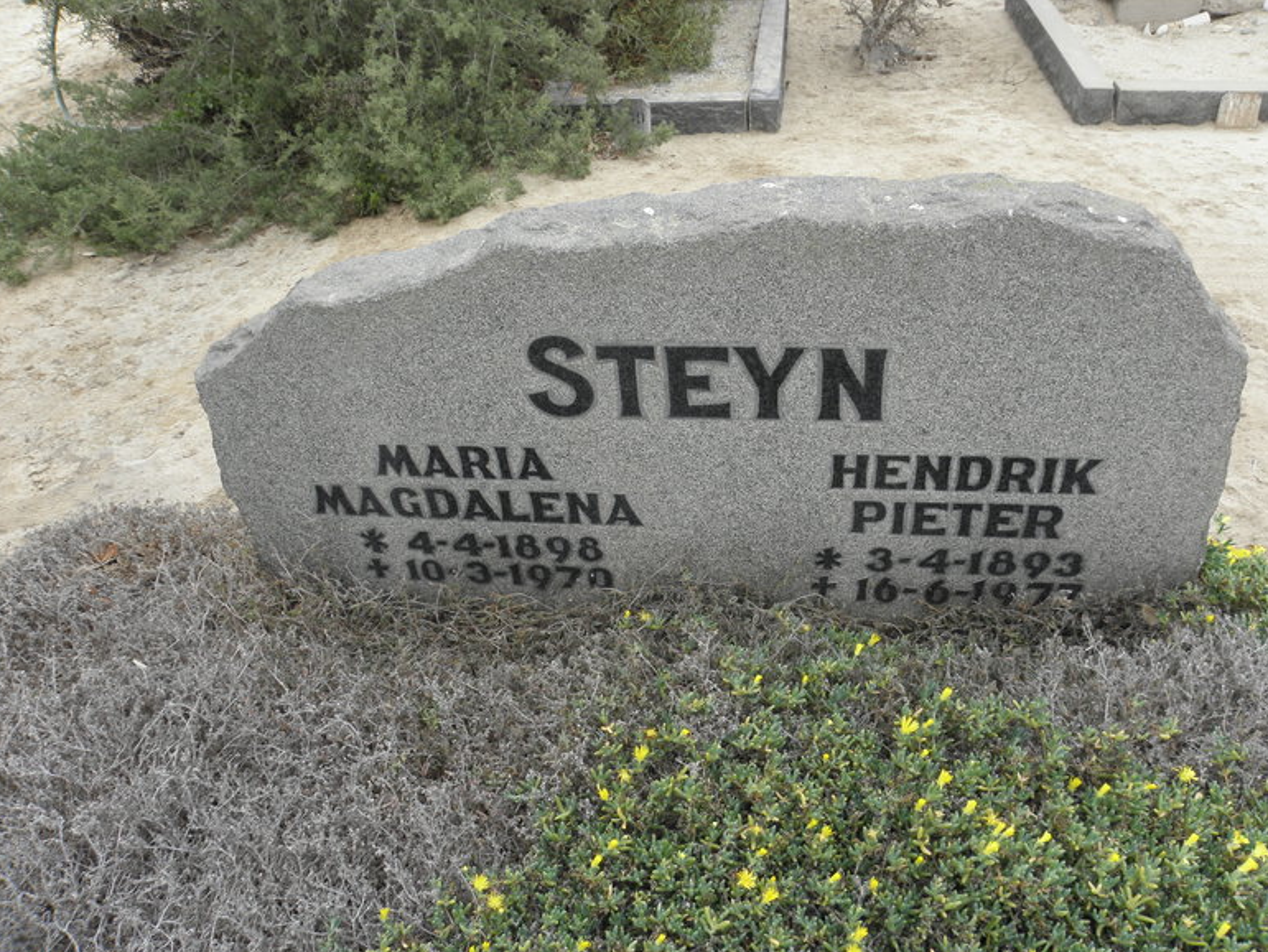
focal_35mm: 27
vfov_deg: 51.4
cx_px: 644
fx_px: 989
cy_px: 466
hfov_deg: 65.3
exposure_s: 1/60
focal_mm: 4.6
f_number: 5
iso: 64
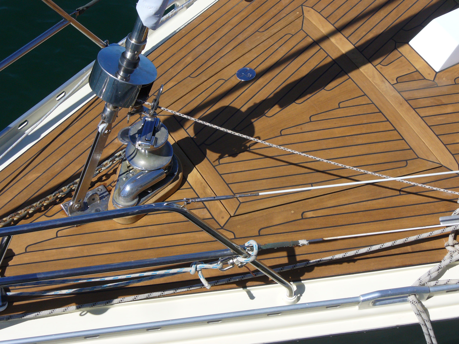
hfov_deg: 22.3
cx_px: 230
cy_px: 172
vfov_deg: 16.8
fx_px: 1167
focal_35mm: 88
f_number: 6.8
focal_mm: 14.5
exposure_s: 1/320
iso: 80
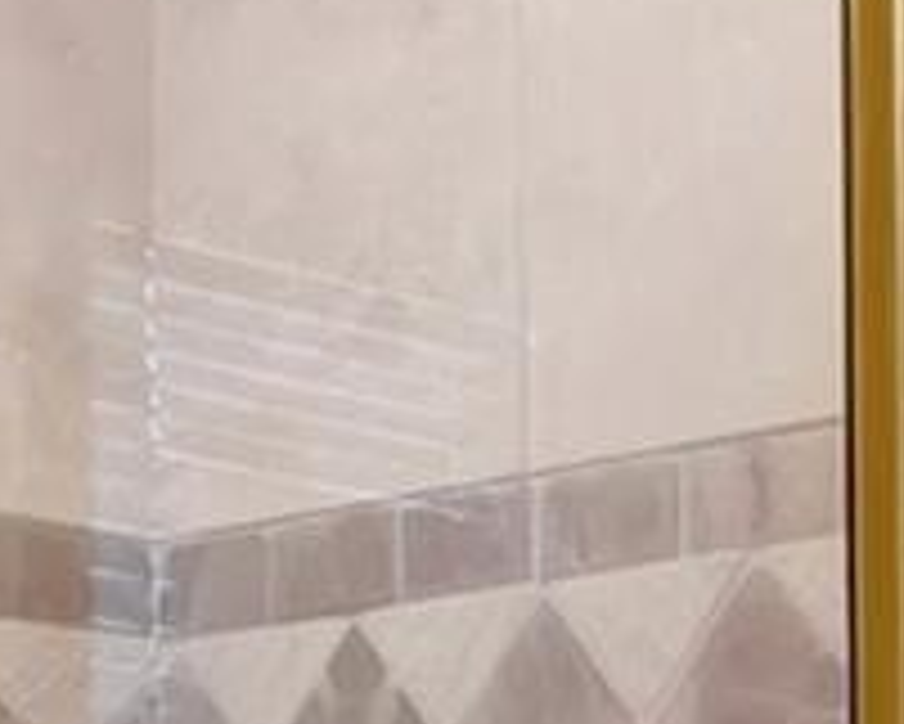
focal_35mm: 112
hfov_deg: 14.7
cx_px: 1687
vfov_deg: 12.9
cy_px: 1174
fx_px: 2998
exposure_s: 1/2
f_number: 8
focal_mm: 10
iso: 640
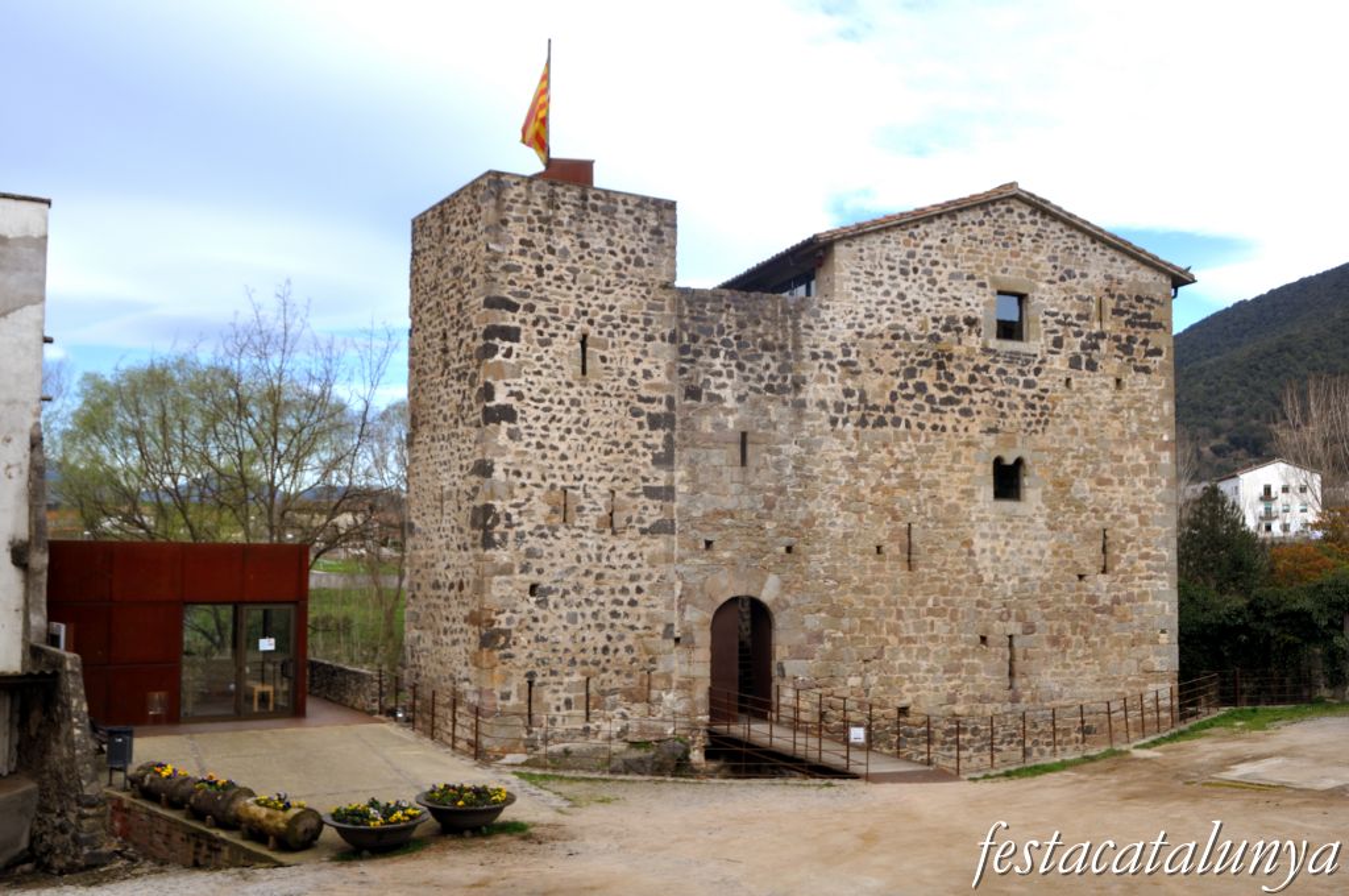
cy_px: 448
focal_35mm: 33
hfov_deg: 57.3
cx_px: 674
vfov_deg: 39.9
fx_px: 1235
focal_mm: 22
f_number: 8
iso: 200
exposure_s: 1/250
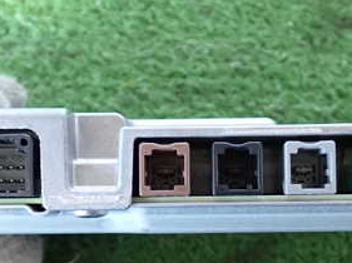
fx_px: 782
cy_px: 180
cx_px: 189
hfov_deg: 25.4
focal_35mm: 77
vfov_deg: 19.0
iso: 800
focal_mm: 6.37
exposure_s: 1/25
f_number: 2.5
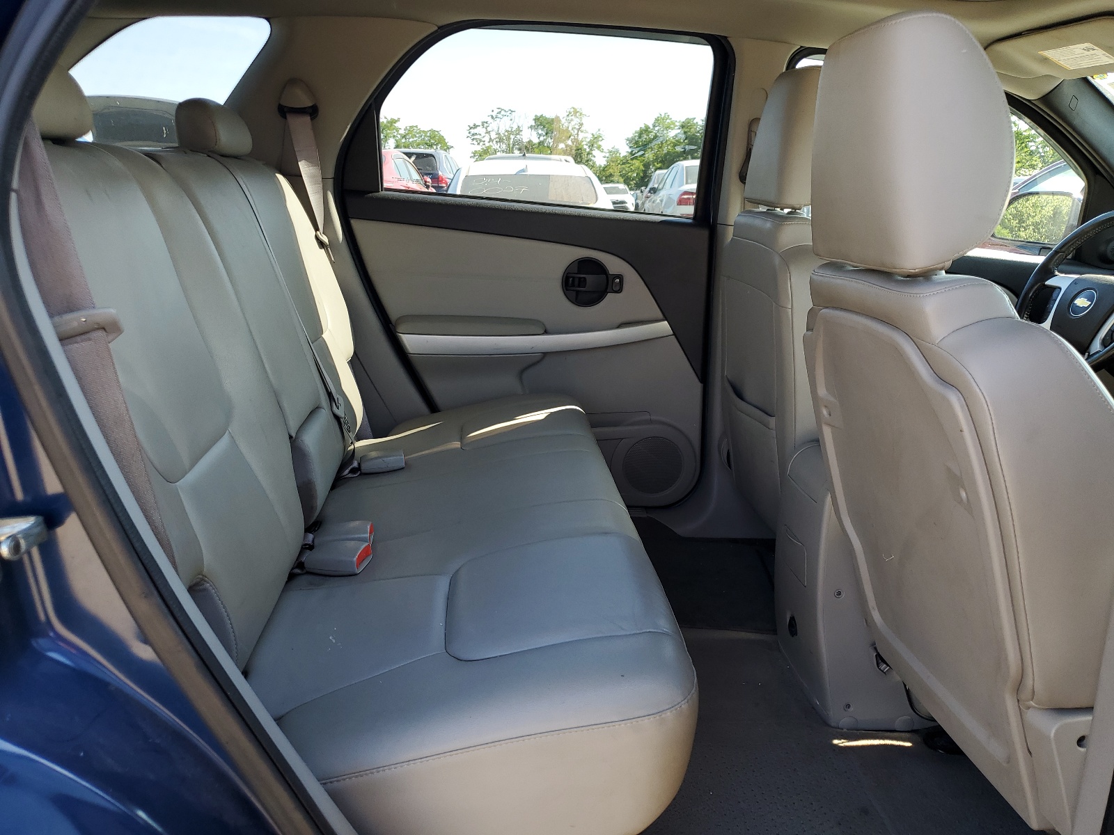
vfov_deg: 53.1
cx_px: 557
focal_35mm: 26
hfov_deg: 67.3
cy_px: 418
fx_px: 837
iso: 50
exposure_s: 1/250
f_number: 1.5
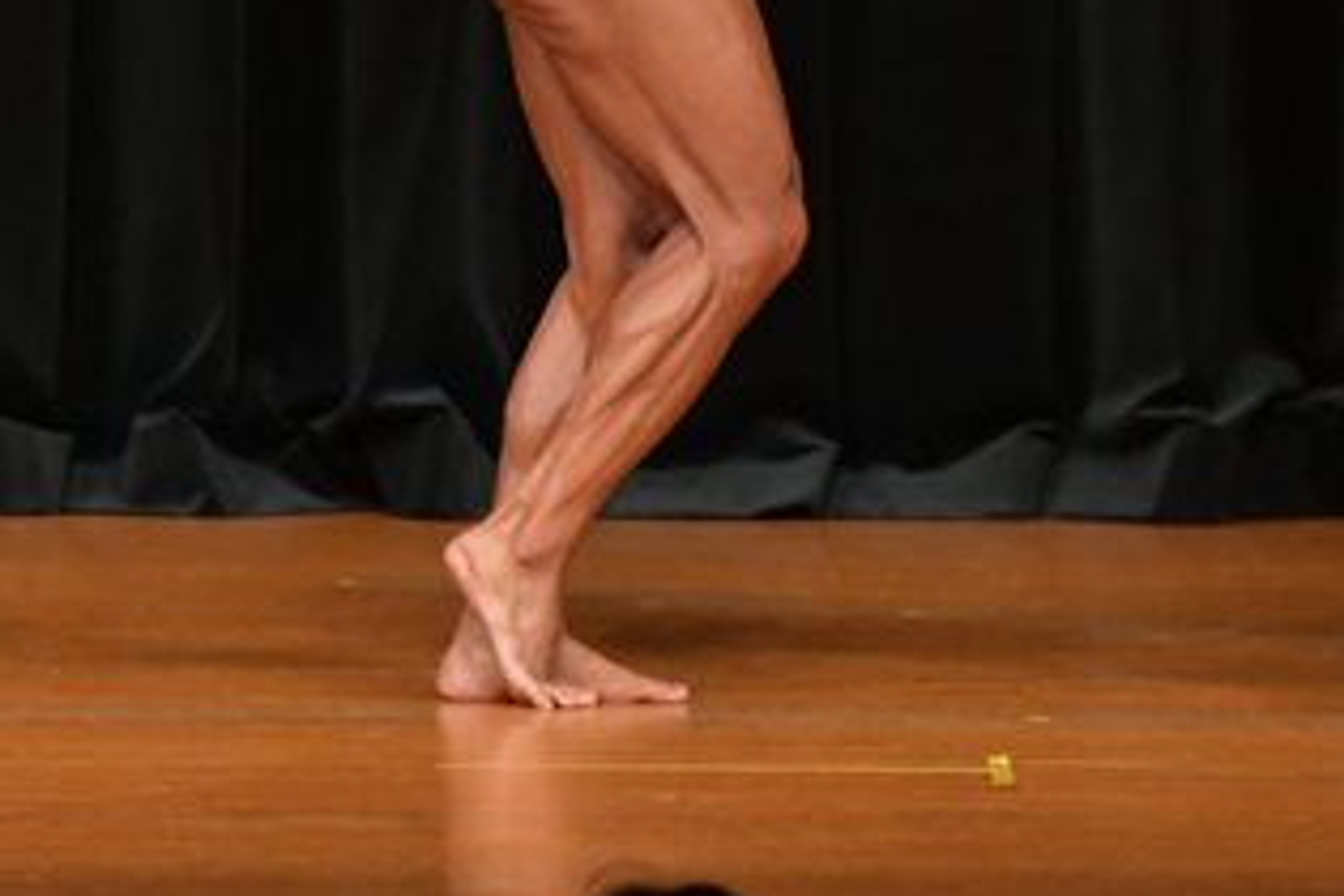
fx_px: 24787
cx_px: 484
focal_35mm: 664
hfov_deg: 3.1
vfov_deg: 2.1
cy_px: -137
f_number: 5.6
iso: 5000
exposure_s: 1/400
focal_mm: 180
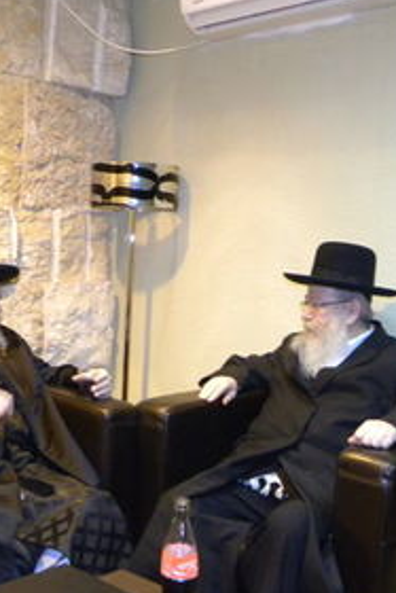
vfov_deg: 40.3
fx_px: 807
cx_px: 102
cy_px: 309
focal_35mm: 49
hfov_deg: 27.2
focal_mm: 5.9
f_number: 2.8
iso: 400
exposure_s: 1/30
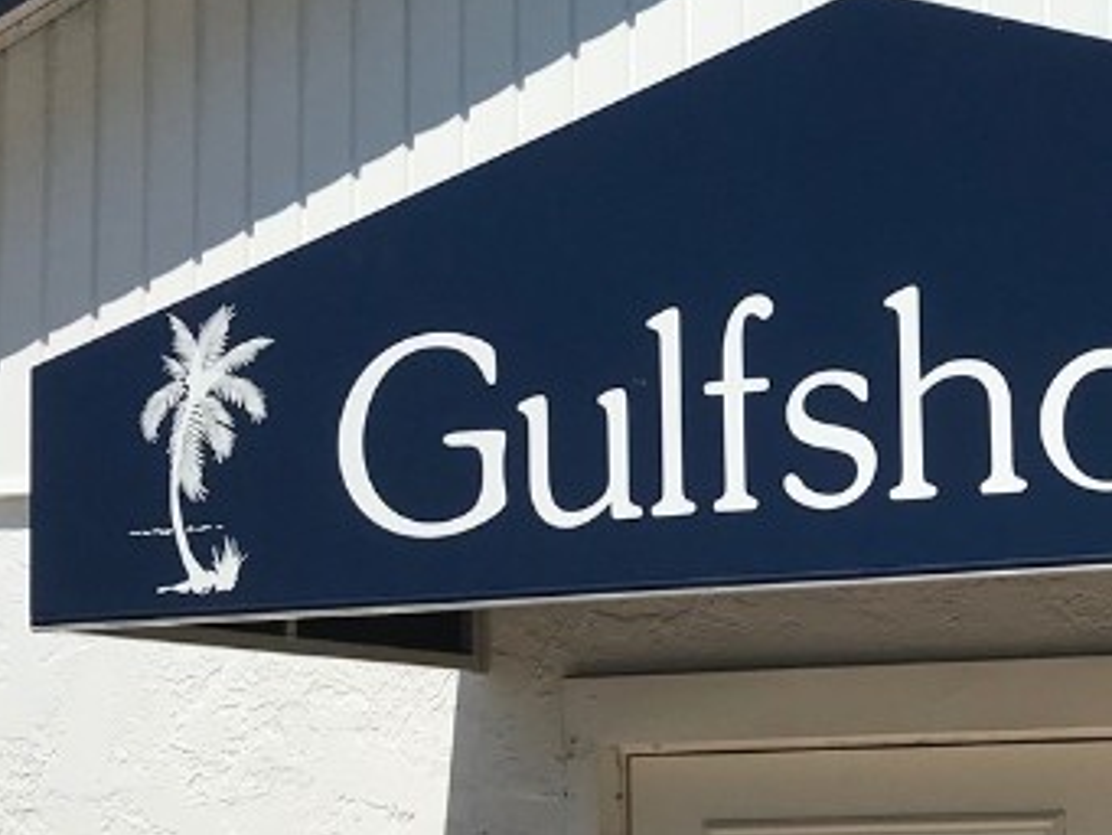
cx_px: 1066
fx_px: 2699
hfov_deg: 22.5
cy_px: 584
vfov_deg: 17.5
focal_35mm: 84
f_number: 1.8
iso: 20
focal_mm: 3.99
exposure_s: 1/5988
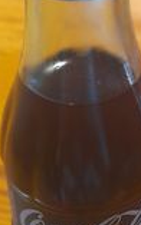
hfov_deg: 17.9
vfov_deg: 28.3
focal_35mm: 72
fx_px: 443
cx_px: 111
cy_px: 161
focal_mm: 4.6
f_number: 2
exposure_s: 1/25
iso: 400
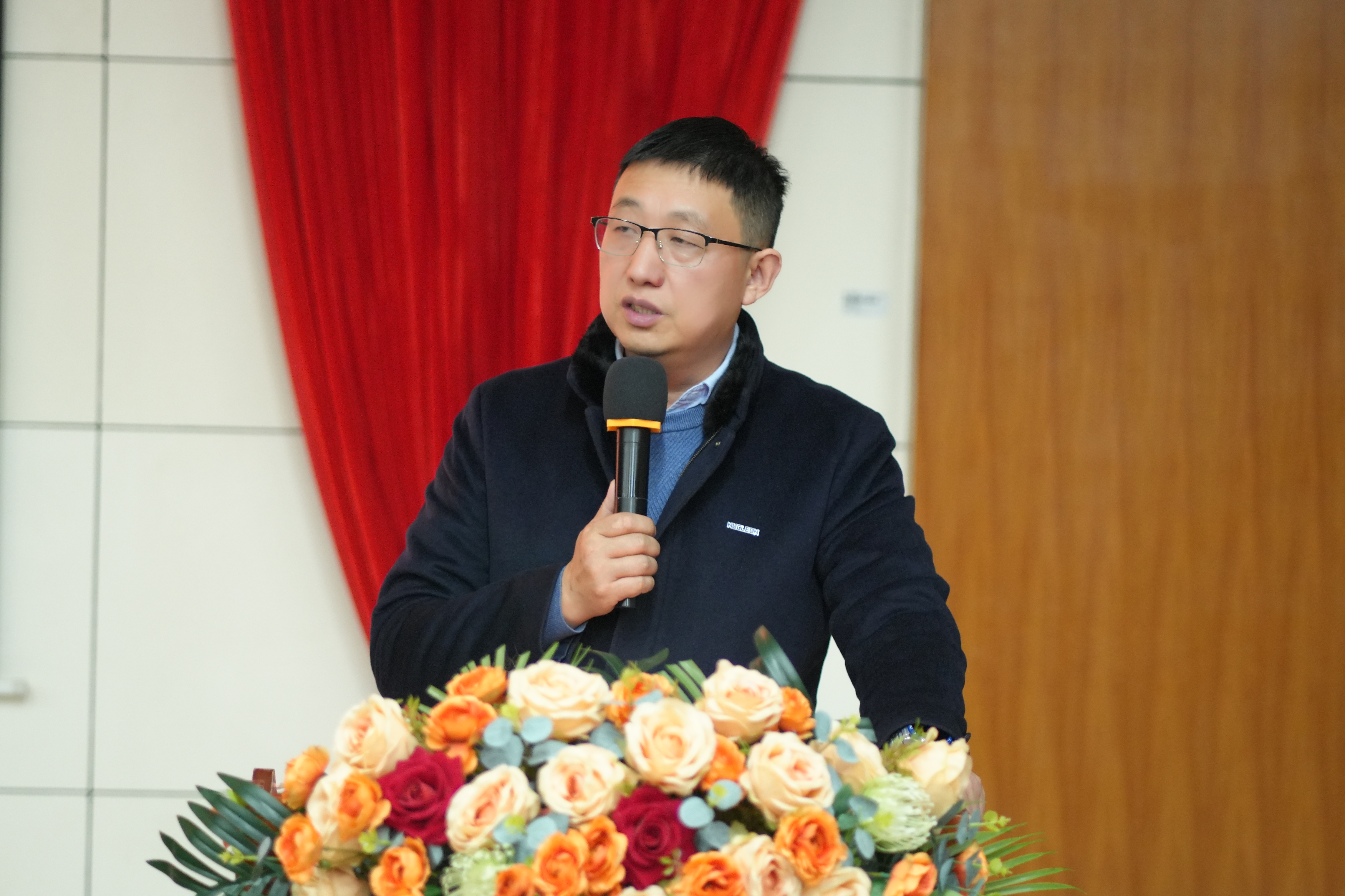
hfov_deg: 16.1
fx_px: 4763
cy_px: 448
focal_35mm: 128
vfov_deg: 10.8
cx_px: 672
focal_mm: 85
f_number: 1.8
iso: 2000
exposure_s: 1/80
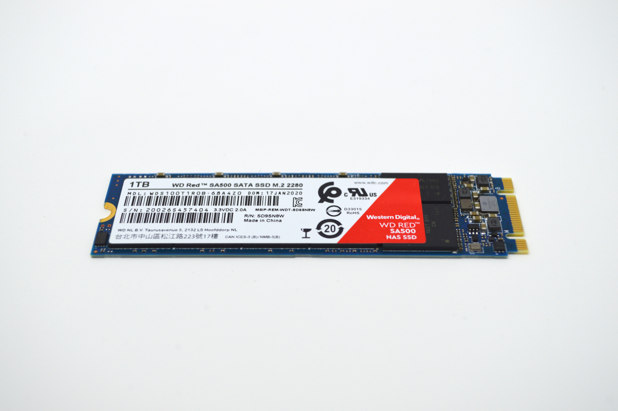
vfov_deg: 26.4
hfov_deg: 38.9
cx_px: 309
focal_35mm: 51
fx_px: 875
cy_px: 206
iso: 100
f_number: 5.6
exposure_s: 1/160
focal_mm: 34
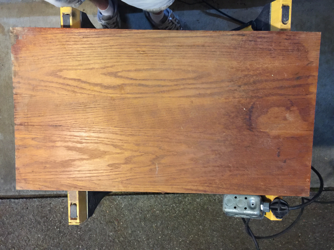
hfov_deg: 61.7
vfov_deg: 48.2
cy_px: 125
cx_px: 167
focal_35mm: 29
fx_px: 280
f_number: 2.2
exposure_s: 1/4
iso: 80
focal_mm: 4.15
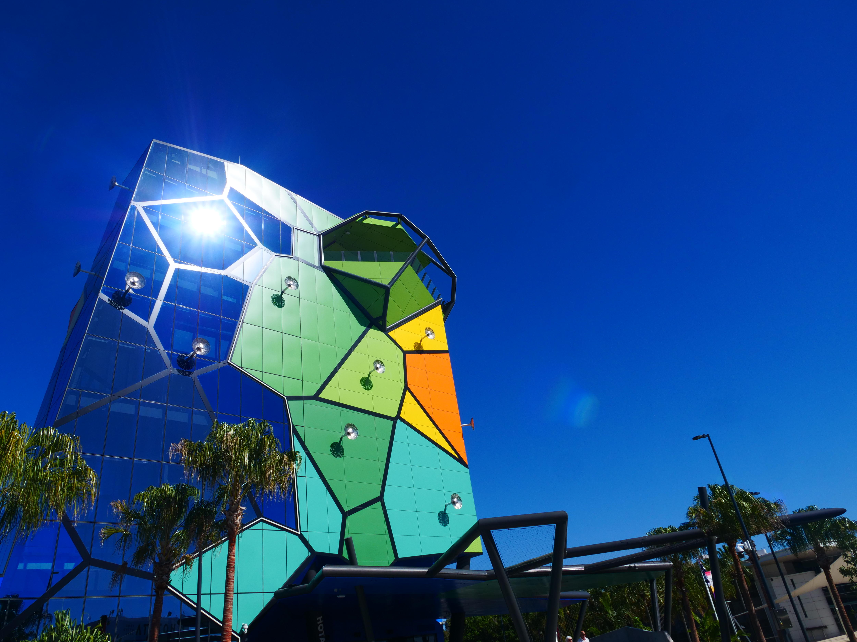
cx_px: 428
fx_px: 594
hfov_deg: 71.6
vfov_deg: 56.8
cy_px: 321
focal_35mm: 24
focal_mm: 12
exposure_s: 1/800
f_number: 9
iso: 200
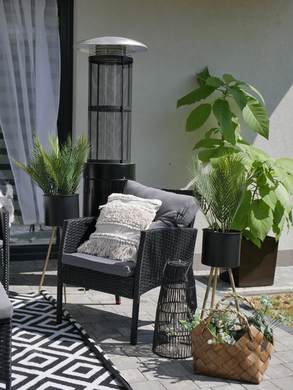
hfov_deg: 29.1
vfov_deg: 38.2
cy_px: 195
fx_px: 563
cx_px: 146
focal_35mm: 50
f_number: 9
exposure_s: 1/400
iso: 200
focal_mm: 25
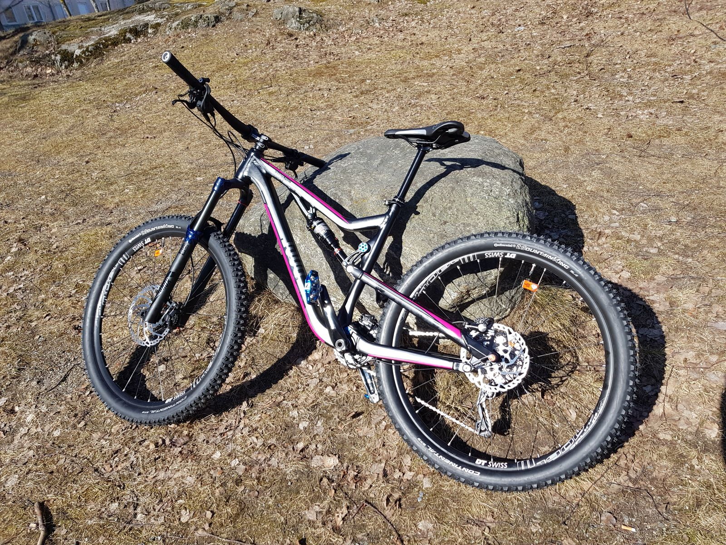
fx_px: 545
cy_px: 272
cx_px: 363
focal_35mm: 26
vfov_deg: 53.1
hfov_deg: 67.3
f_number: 1.7
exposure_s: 1/1376
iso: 40
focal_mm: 4.2
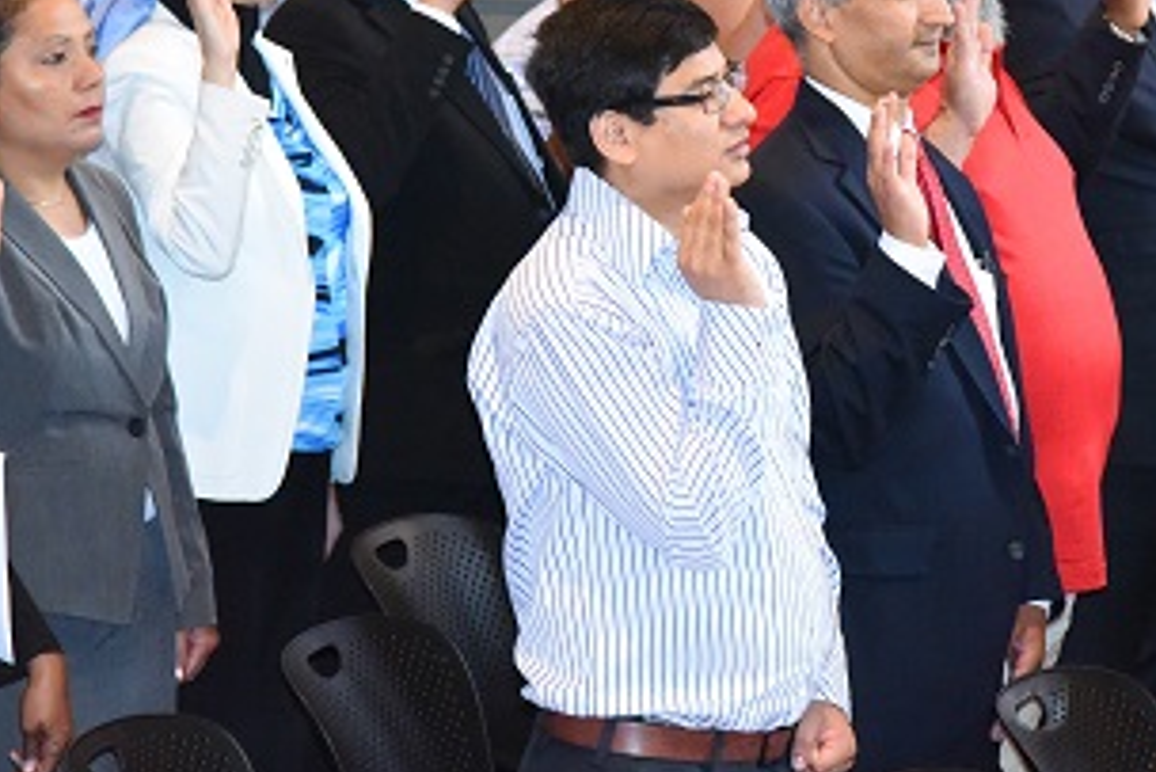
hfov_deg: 8.7
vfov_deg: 5.8
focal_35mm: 237
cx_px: 749
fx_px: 7614
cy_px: 110
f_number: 5.6
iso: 11400
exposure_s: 1/125
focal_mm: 120
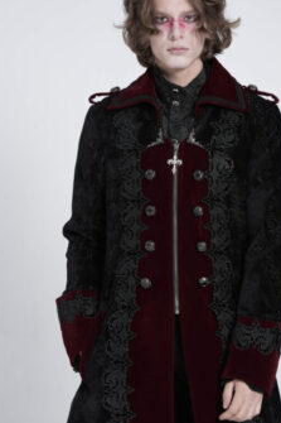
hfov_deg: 15.2
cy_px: 221
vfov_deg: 22.6
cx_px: 183
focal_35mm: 90
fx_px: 1055
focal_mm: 67
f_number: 4
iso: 400
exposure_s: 1/125
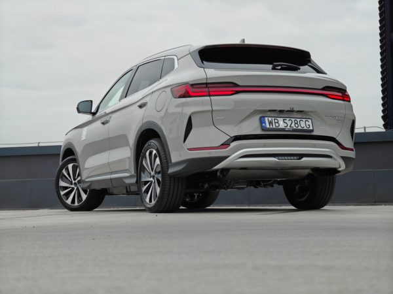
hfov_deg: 27.8
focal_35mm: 70
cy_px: 147
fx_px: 795
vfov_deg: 21.0
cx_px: 196
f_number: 4.5
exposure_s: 1/200
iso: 64
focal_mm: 13.3
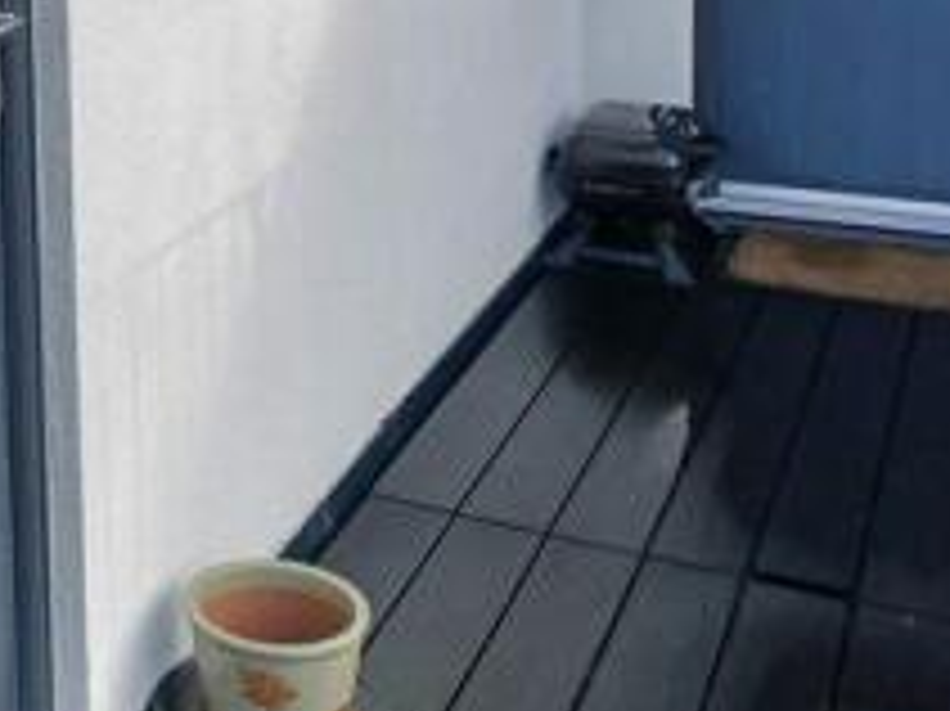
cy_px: -106
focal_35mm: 69
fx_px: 1893
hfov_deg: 25.9
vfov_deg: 20.2
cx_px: -115
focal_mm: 4.6
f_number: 1.8
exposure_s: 1/161
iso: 32
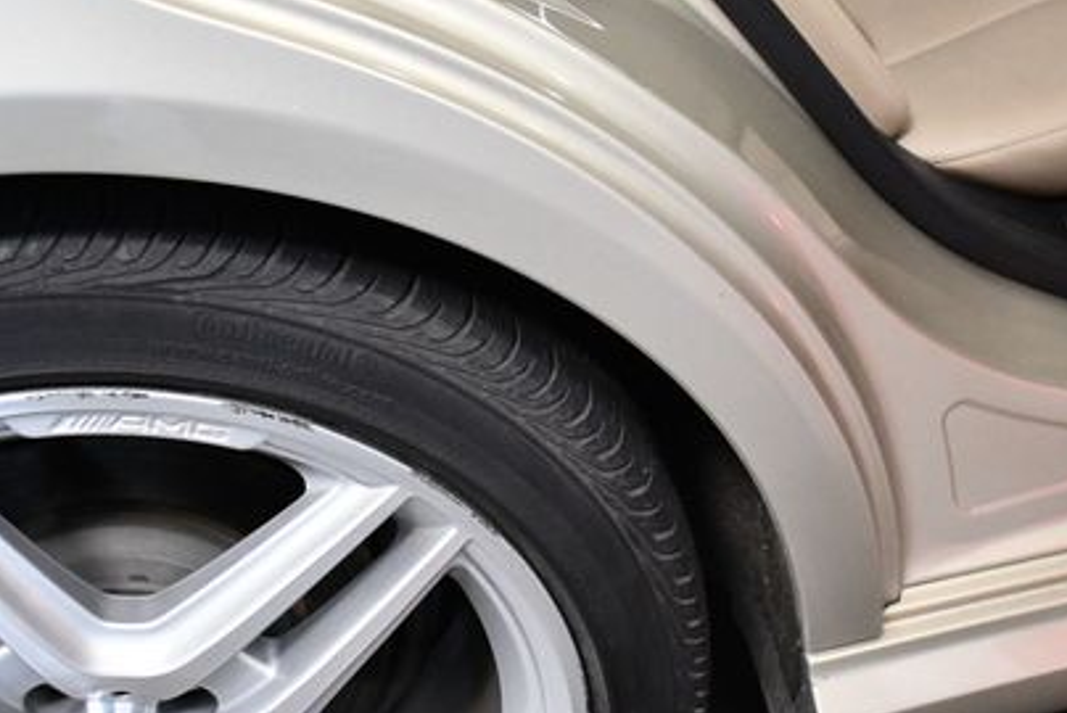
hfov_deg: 34.5
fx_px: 1691
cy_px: 333
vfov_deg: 23.8
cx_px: 758
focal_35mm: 57
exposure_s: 1/125
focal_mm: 18
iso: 2500
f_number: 3.5
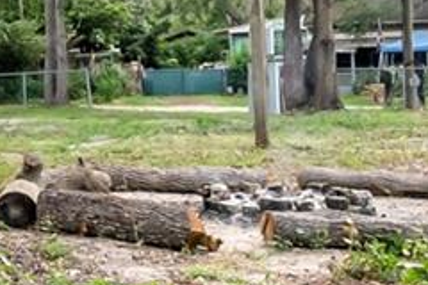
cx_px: -333
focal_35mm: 80
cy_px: 91
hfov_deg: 19.4
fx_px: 951
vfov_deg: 17.0
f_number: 8
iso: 800
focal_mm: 12
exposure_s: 1/500
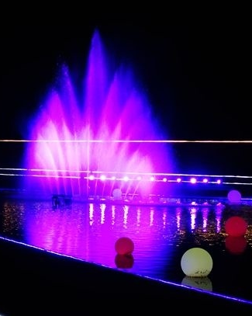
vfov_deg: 18.3
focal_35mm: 105
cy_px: 156
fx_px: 980
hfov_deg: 14.5
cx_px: 19
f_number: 2.8
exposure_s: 1/60
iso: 800
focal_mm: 25.7
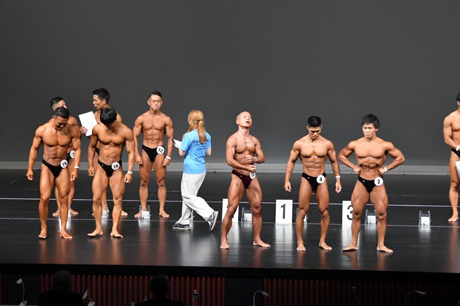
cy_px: 153
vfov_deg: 8.2
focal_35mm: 168
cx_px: 230
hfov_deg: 12.2
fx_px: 2146
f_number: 5.6
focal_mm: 112
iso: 4000
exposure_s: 1/400
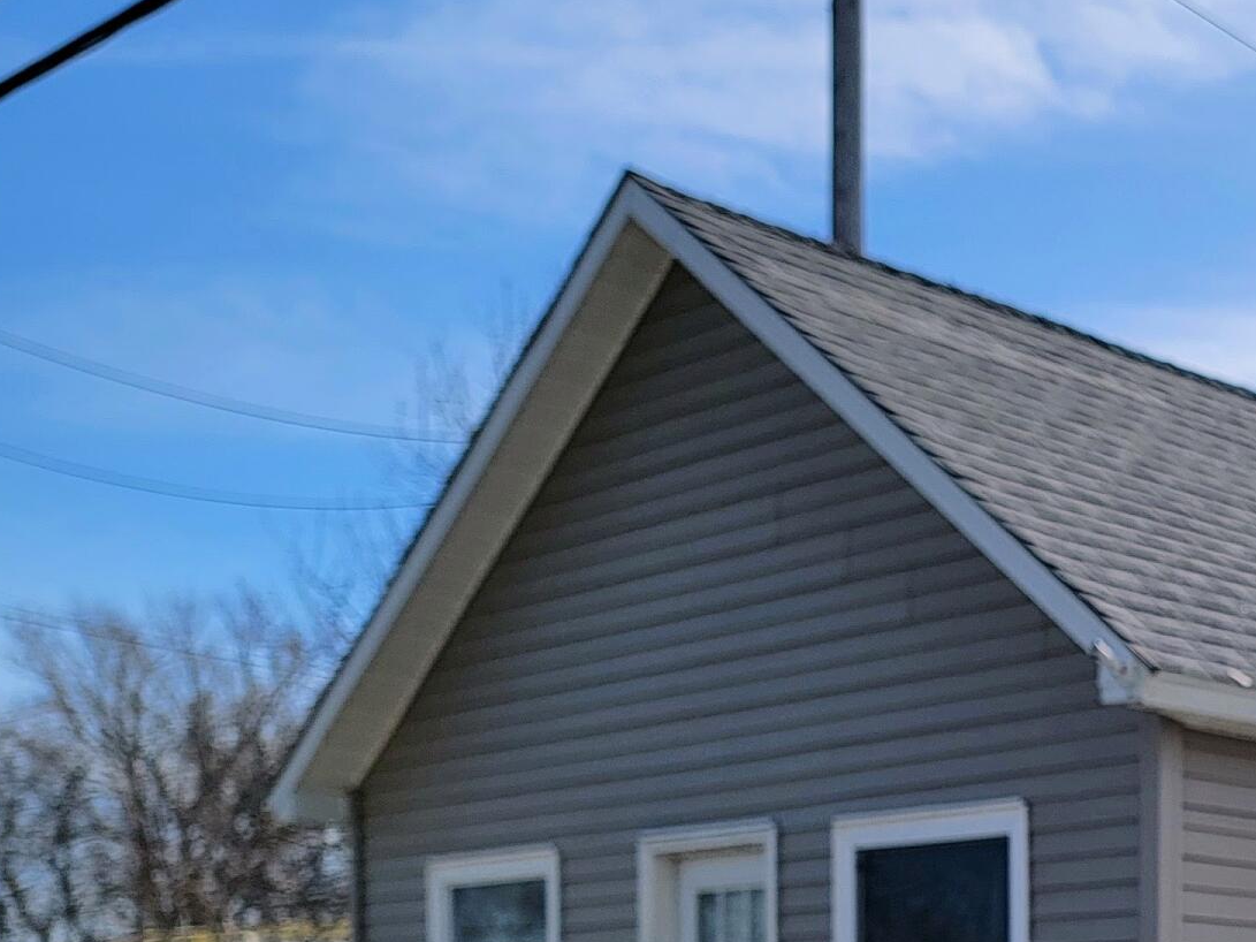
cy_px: 1144
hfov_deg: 24.8
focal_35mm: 66
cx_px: 1711
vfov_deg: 20.7
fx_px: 2394
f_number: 1.8
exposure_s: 1/2000
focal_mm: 6.7
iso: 16
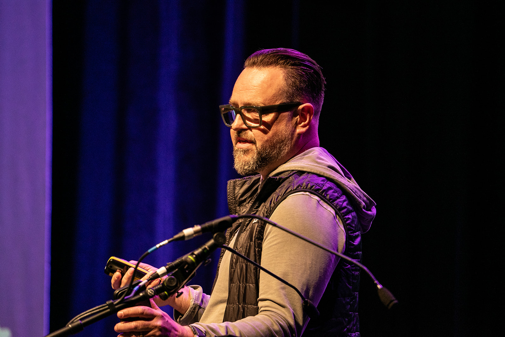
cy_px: 168
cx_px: 252
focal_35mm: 300
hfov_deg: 6.9
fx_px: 4211
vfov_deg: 4.6
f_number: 5.6
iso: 3200
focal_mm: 300
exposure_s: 1/125
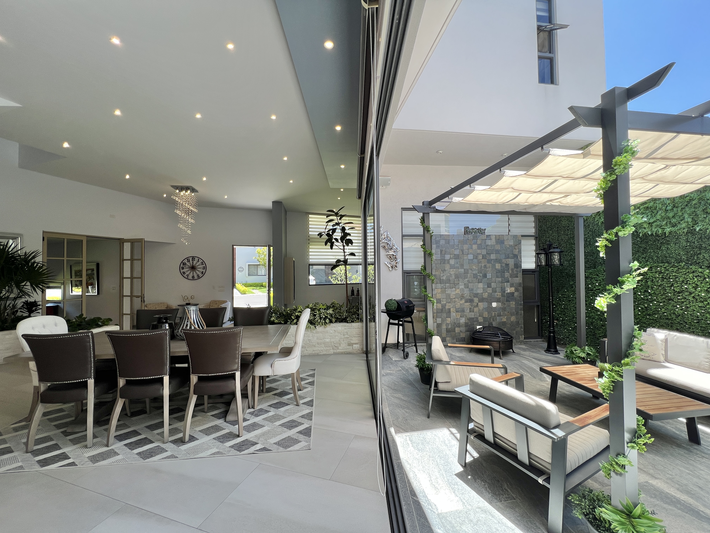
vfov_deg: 89.9
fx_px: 267
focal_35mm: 13
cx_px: 355
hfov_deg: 106.2
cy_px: 266
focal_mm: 1.57
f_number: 1.8
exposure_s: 1/157
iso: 32
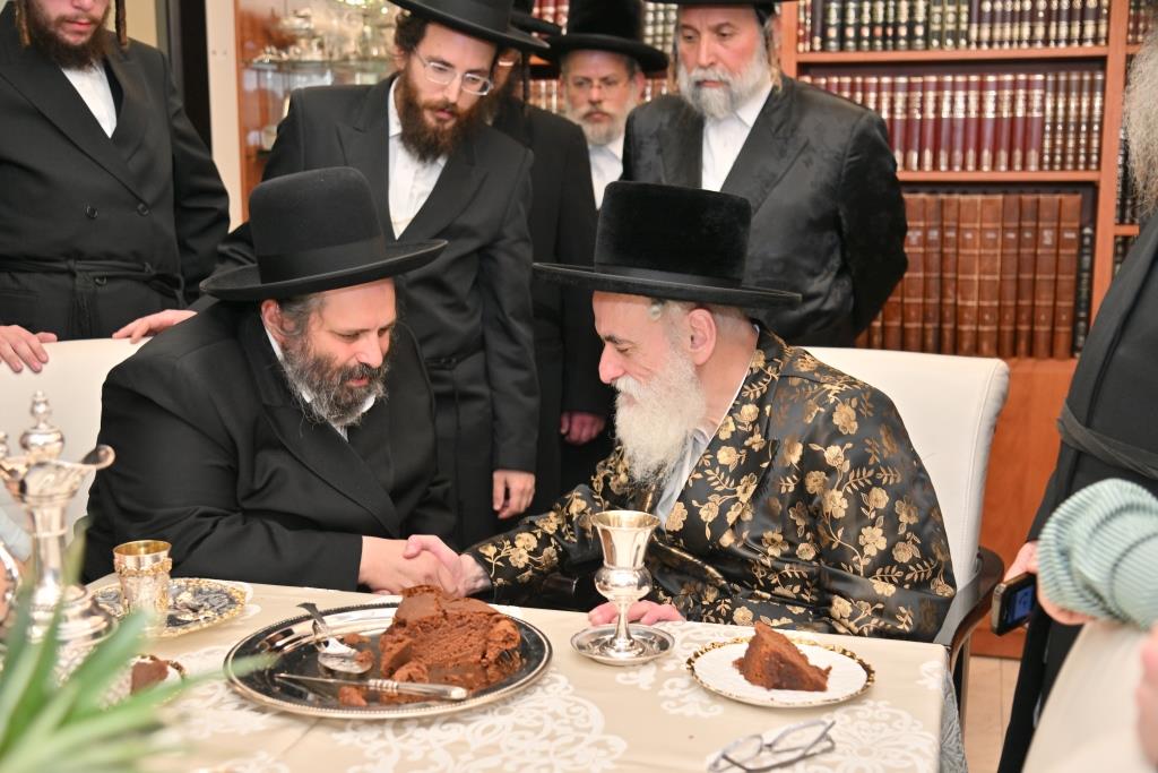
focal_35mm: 44
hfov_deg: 44.5
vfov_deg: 30.5
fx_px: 1415
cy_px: 386
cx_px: 579
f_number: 4
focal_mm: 44
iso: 320
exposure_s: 1/200
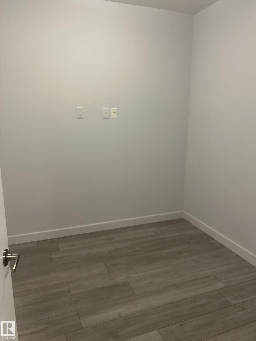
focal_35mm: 26
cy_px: 170
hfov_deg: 53.1
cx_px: 128
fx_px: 256
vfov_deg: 67.3
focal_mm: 5.7
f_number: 1.5
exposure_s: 1/60
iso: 160
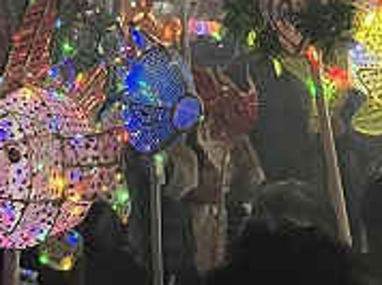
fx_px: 1289
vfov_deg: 11.6
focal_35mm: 117
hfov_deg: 16.8
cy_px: -253
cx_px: 146
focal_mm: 5.1
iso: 500
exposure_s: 1/60
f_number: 1.6
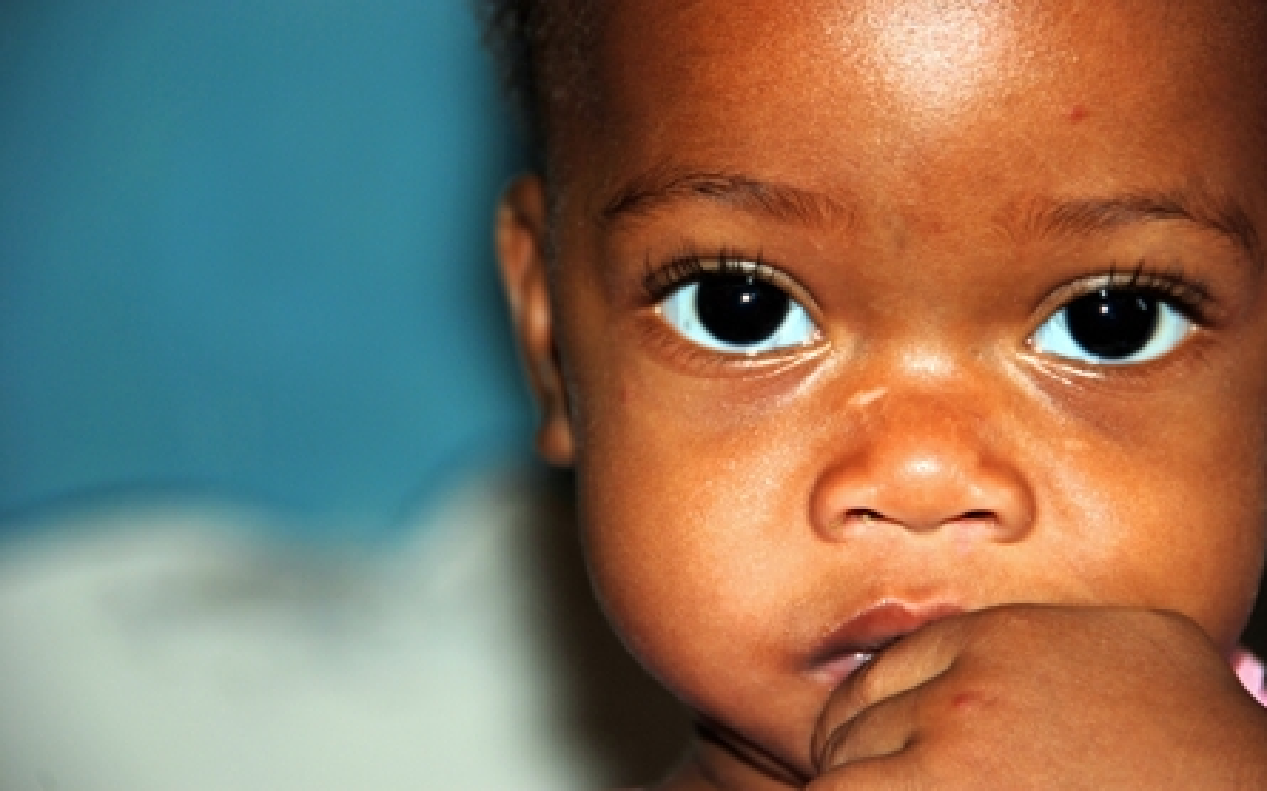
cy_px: 376
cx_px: 632
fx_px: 10634
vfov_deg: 4.3
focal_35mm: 308
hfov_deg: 6.8
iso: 100
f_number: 5.6
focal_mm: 200
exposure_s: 1/50
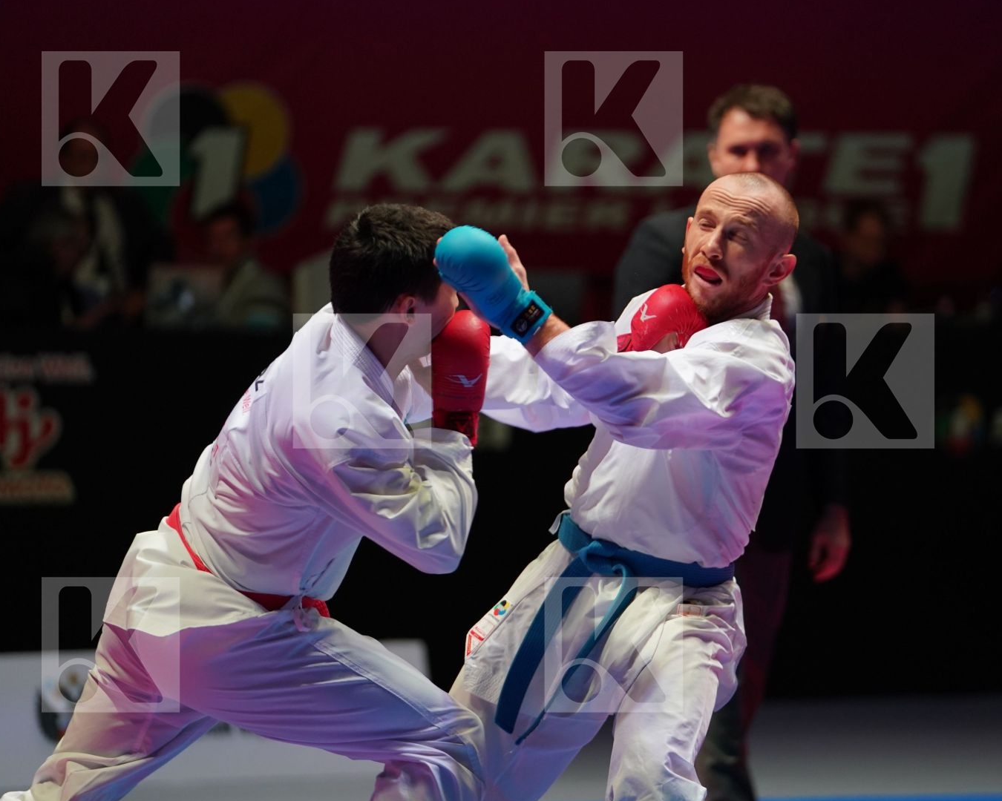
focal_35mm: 209
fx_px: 6198
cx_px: 614
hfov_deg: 9.2
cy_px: 381
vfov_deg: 7.4
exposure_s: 1/1000
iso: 1600
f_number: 2.8
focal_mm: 167
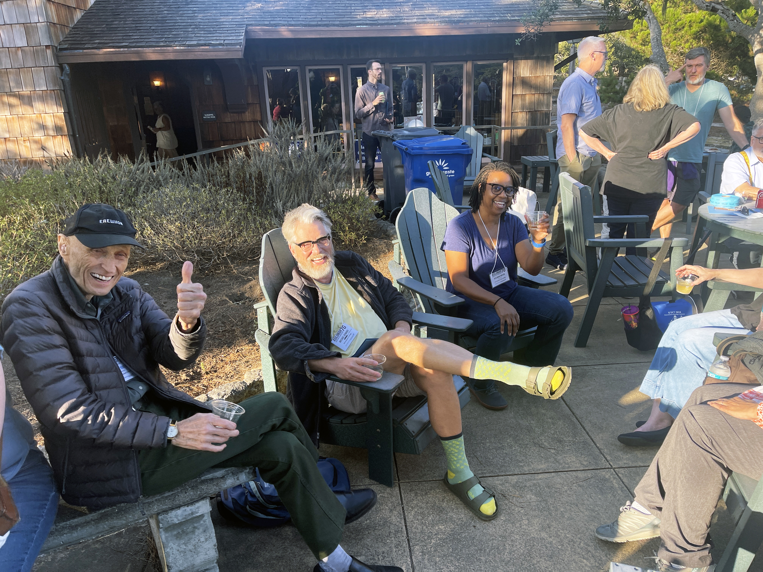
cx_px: 382
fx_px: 551
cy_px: 286
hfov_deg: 69.4
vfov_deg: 54.9
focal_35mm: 25
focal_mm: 5.1
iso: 32
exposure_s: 1/556
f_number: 1.6
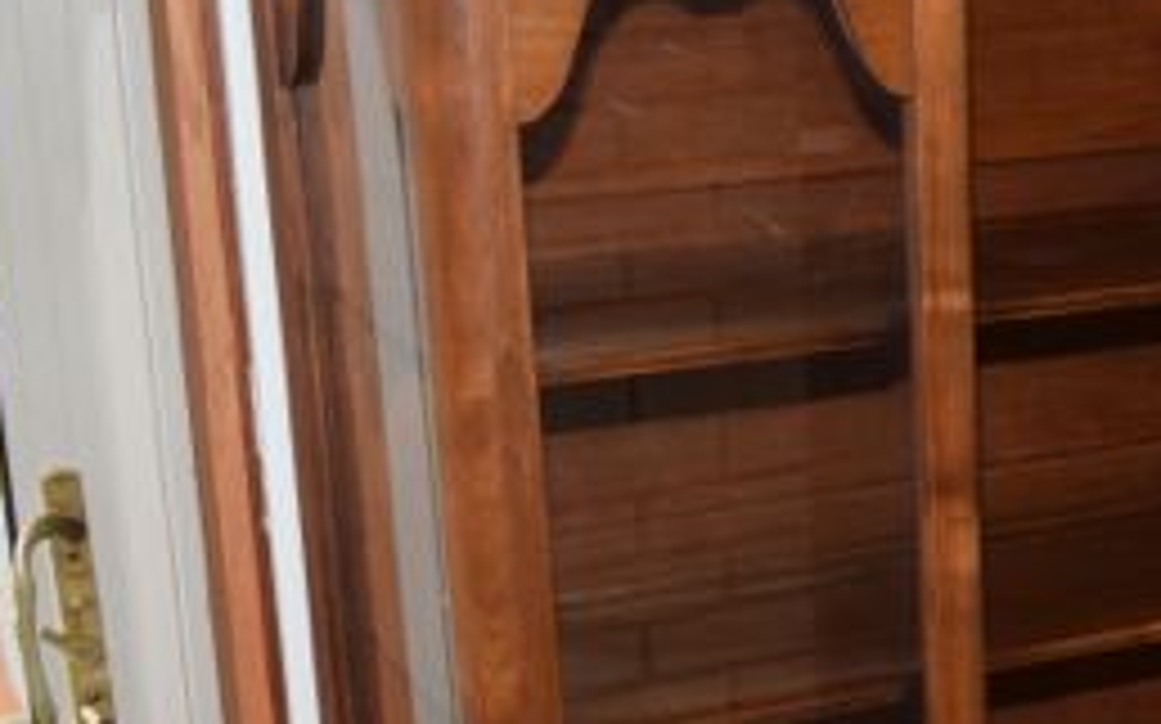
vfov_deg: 14.9
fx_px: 2760
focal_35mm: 87
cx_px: 1318
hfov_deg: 22.3
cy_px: 542
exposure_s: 1/125
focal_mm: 23
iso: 800
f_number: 5.6
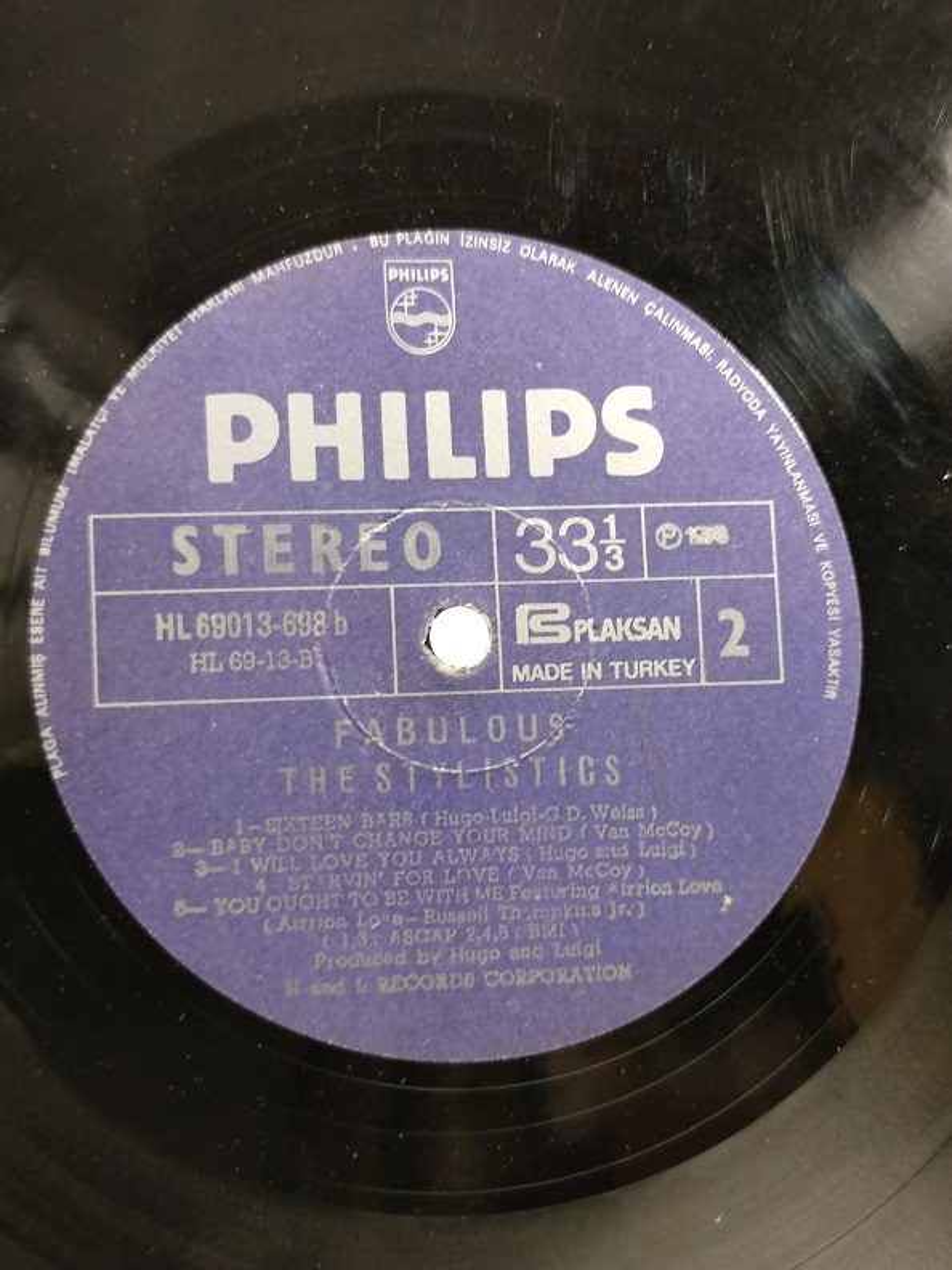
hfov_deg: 30.3
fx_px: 1760
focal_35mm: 48
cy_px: 635
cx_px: 476
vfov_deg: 39.7
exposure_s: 1/60
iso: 1445
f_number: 1.69
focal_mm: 6.72
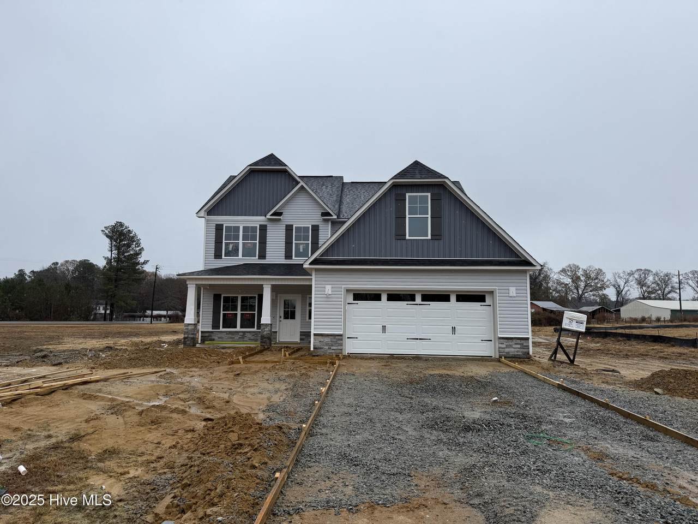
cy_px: 262
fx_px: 484
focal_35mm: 24
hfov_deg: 71.6
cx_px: 349
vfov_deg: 56.8
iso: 80
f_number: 1.78
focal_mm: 6.76
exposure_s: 1/3425
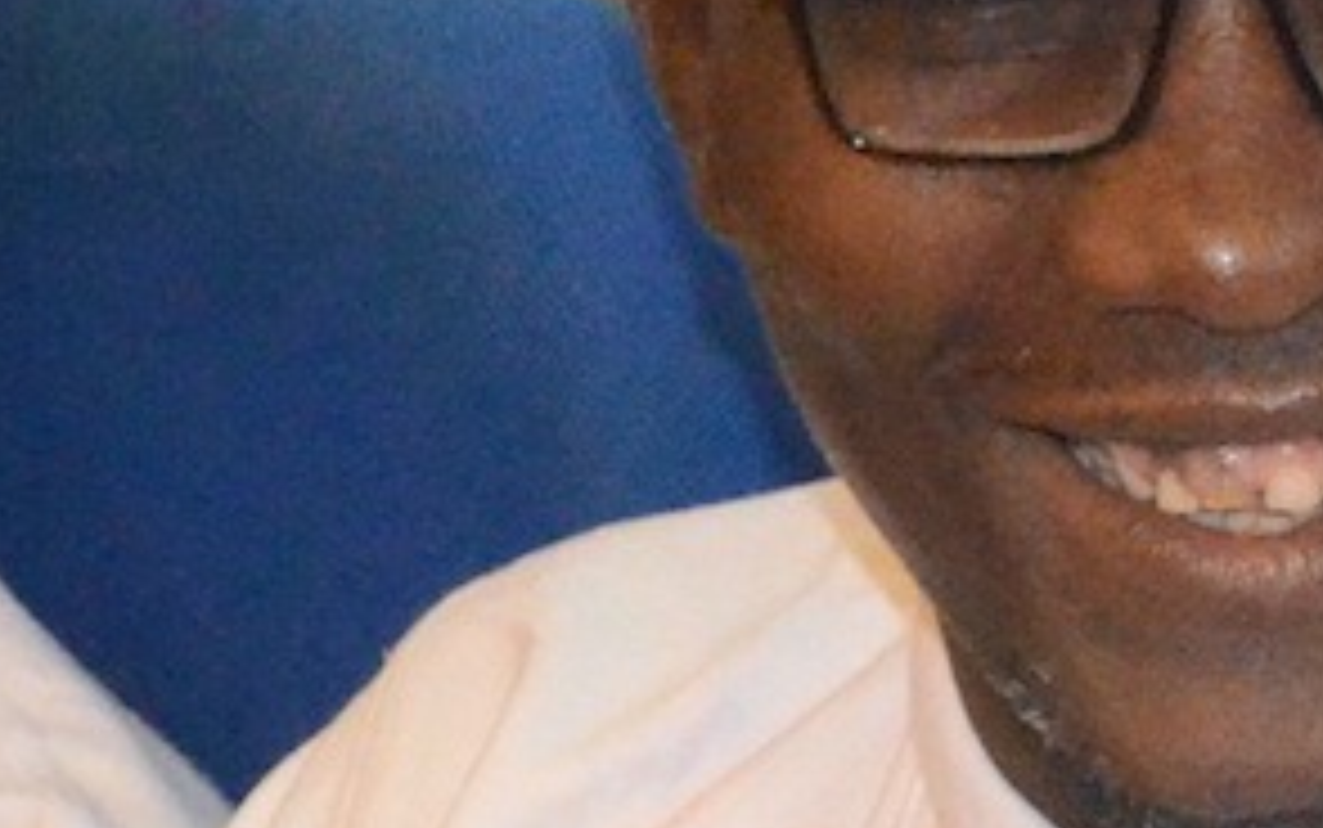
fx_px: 9359
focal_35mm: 259
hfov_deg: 8.0
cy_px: 1087
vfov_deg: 5.0
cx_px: 1602
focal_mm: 25
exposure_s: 1/60
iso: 6400
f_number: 7.1
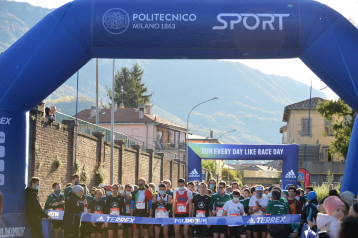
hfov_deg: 28.9
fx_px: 695
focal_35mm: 70
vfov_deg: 19.4
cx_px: 179
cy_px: 119
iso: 400
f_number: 4.5
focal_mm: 70
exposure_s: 1/640
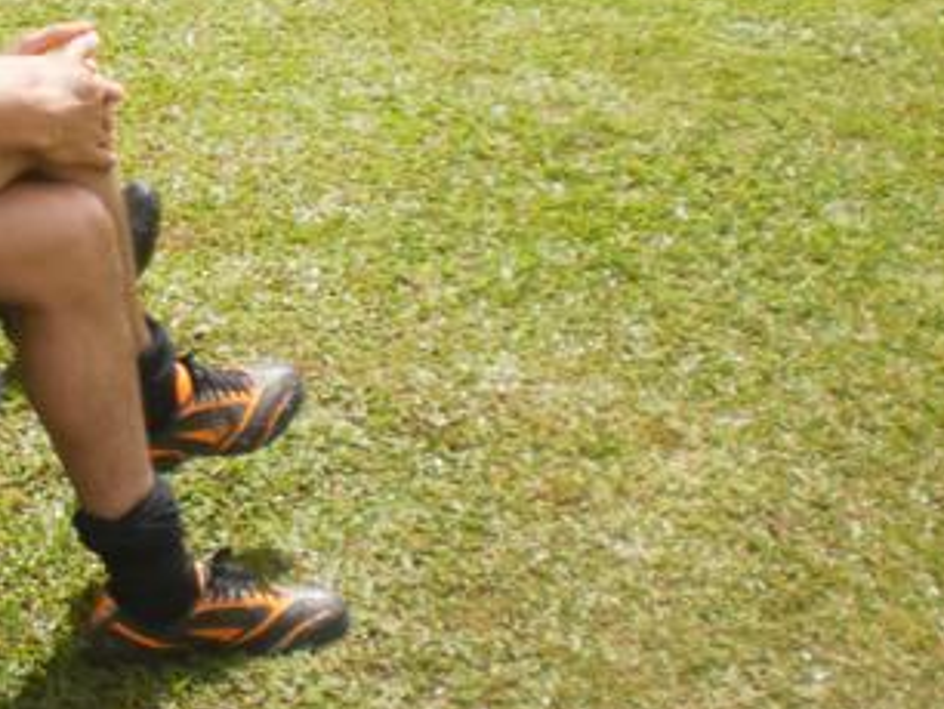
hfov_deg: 19.7
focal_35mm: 94
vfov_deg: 15.6
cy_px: 92
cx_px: -151
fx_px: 2565
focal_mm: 6.3
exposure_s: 1/800
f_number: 3.1
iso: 100
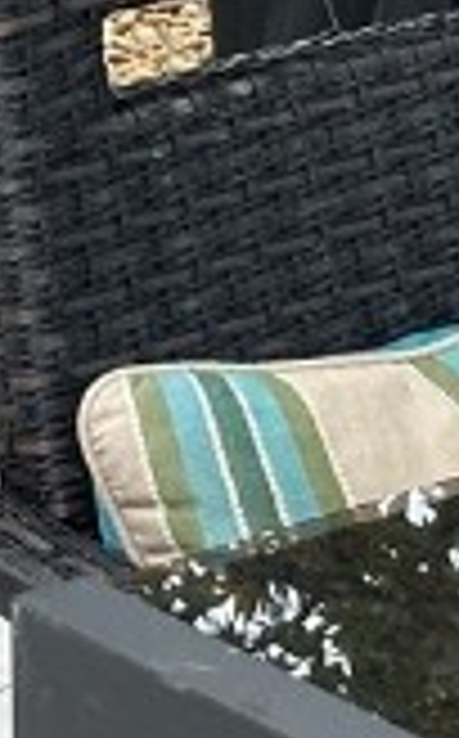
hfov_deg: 4.1
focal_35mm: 318
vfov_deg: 6.6
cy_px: -126
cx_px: -288
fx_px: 6387
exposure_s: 1/734
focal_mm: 6.86
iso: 64
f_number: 1.78
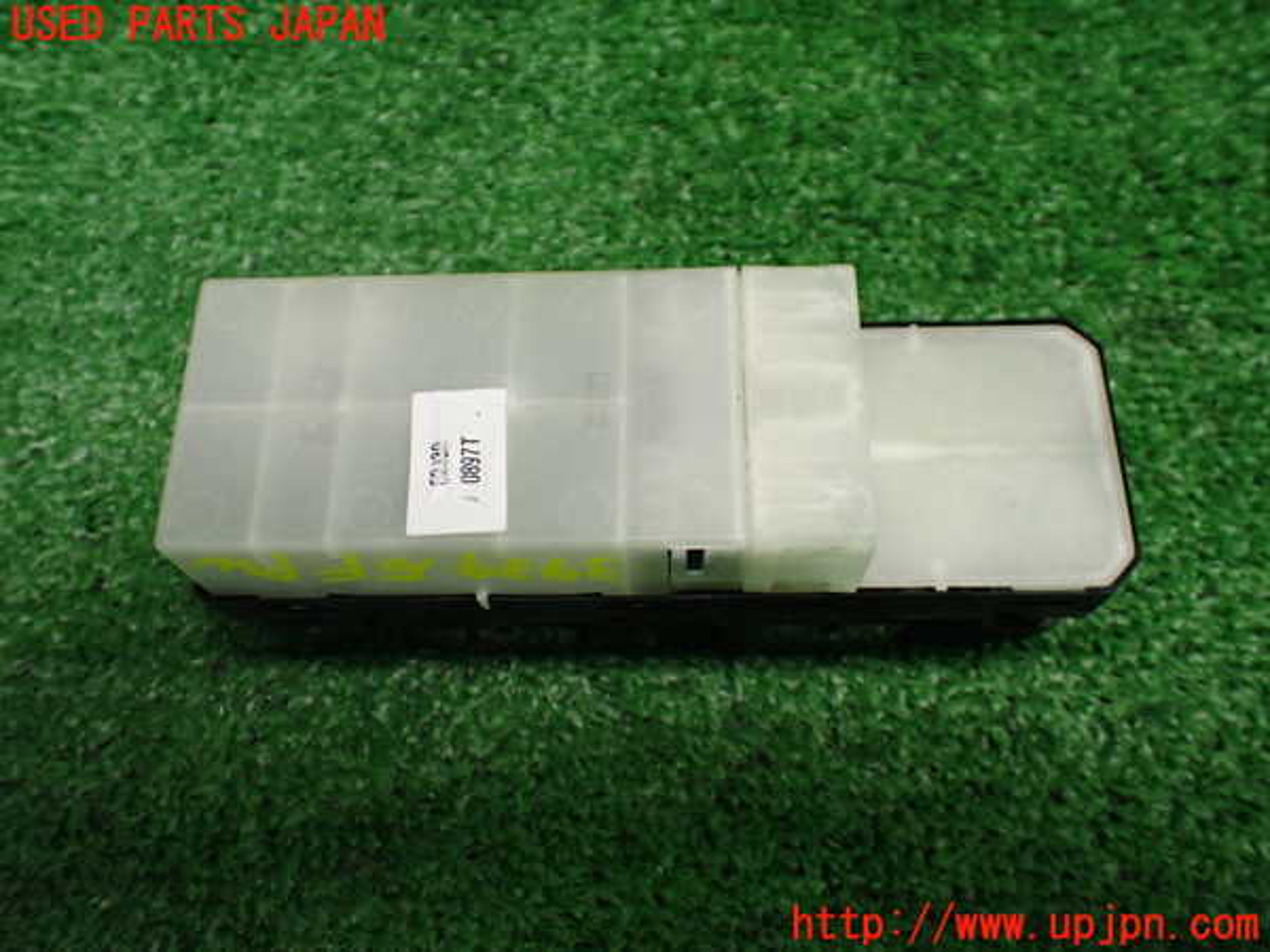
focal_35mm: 30
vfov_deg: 46.8
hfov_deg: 60.0
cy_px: 476
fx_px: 1101
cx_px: 635
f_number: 2.3
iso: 500
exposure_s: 1/125
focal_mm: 5.4
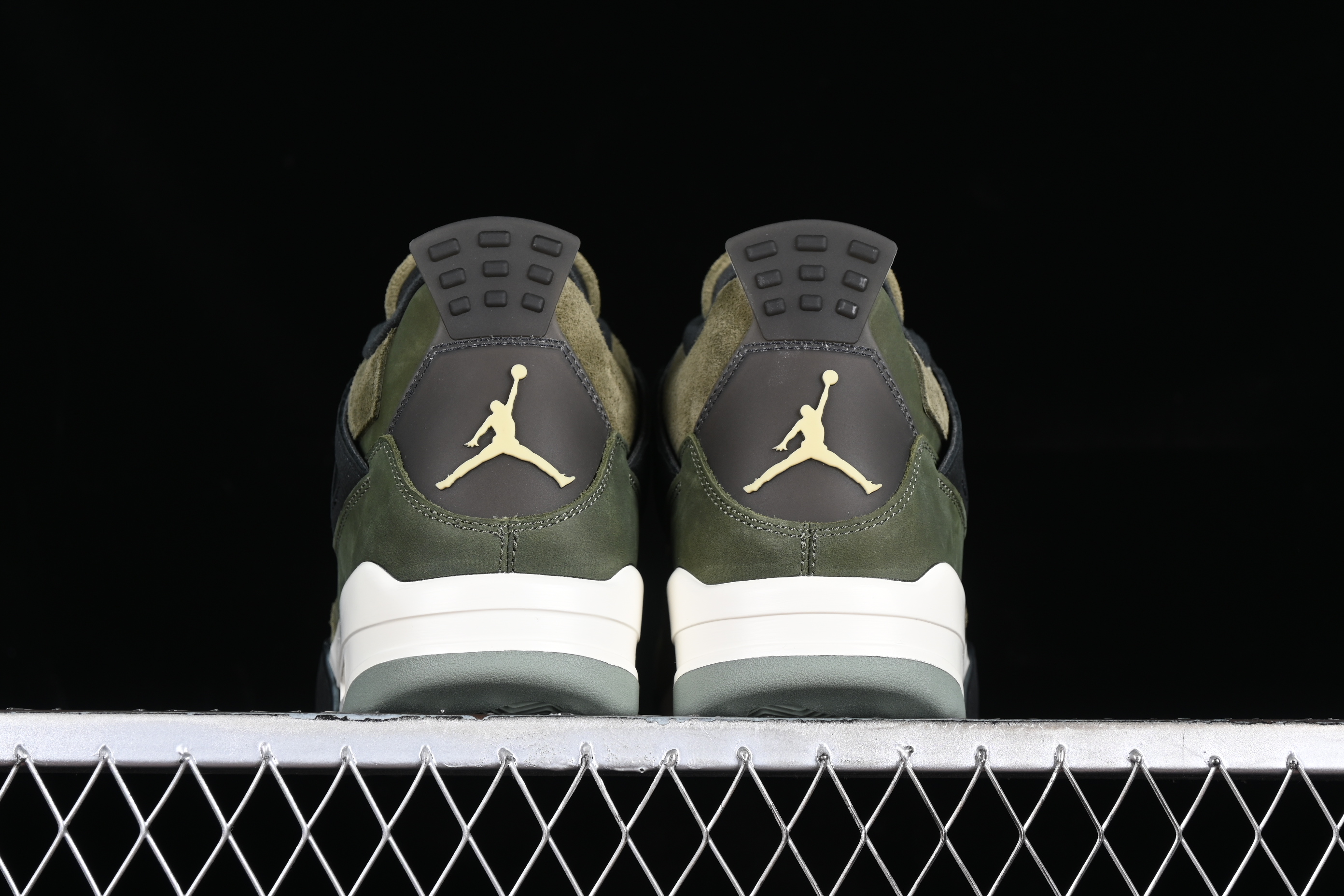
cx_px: 672
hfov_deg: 27.0
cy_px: 448
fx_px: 2800
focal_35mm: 75
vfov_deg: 18.2
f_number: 6.3
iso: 160
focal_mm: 50
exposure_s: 1/60
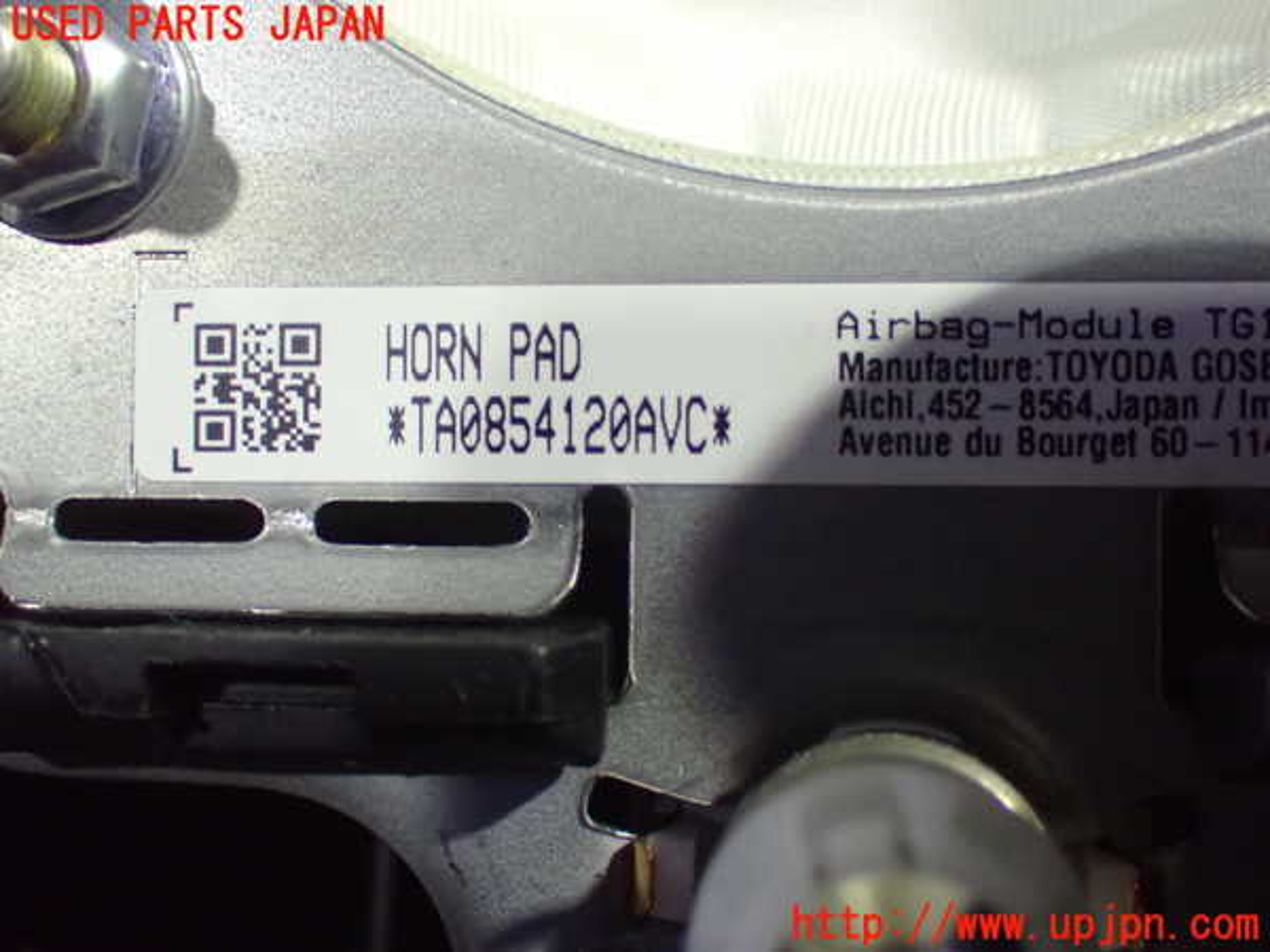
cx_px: 635
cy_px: 476
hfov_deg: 35.5
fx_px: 1981
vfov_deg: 27.0
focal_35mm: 54
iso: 1250
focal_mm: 9.65
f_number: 3.3
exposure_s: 1/50
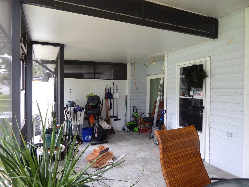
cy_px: 94
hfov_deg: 73.9
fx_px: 165
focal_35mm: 23
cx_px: 124
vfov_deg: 58.9
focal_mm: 4
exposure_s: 1/100
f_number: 3
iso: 125
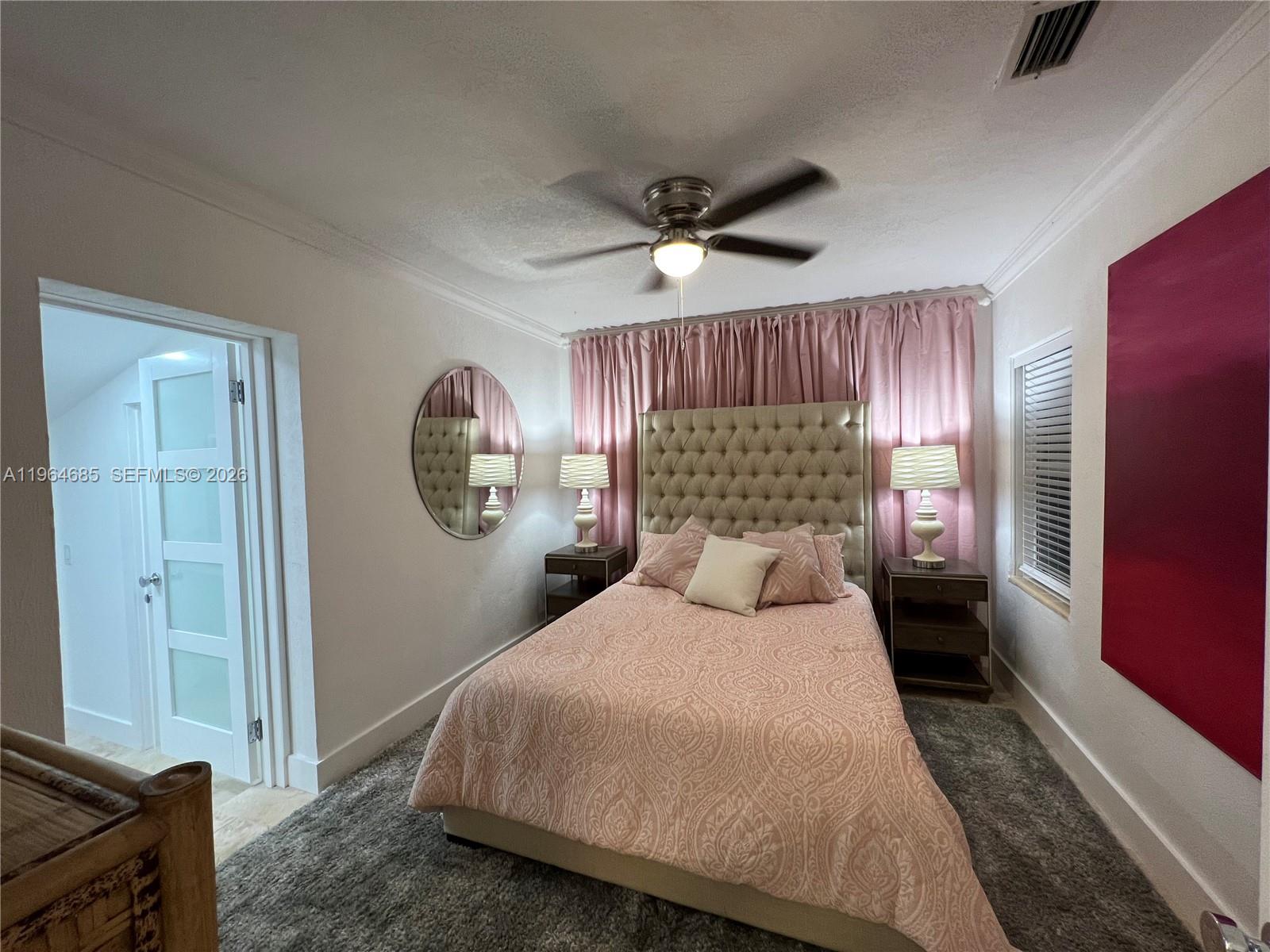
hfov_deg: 106.2
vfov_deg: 89.9
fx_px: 477
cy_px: 476
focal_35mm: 13
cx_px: 635
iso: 160
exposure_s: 1/60
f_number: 1.8
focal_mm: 1.57
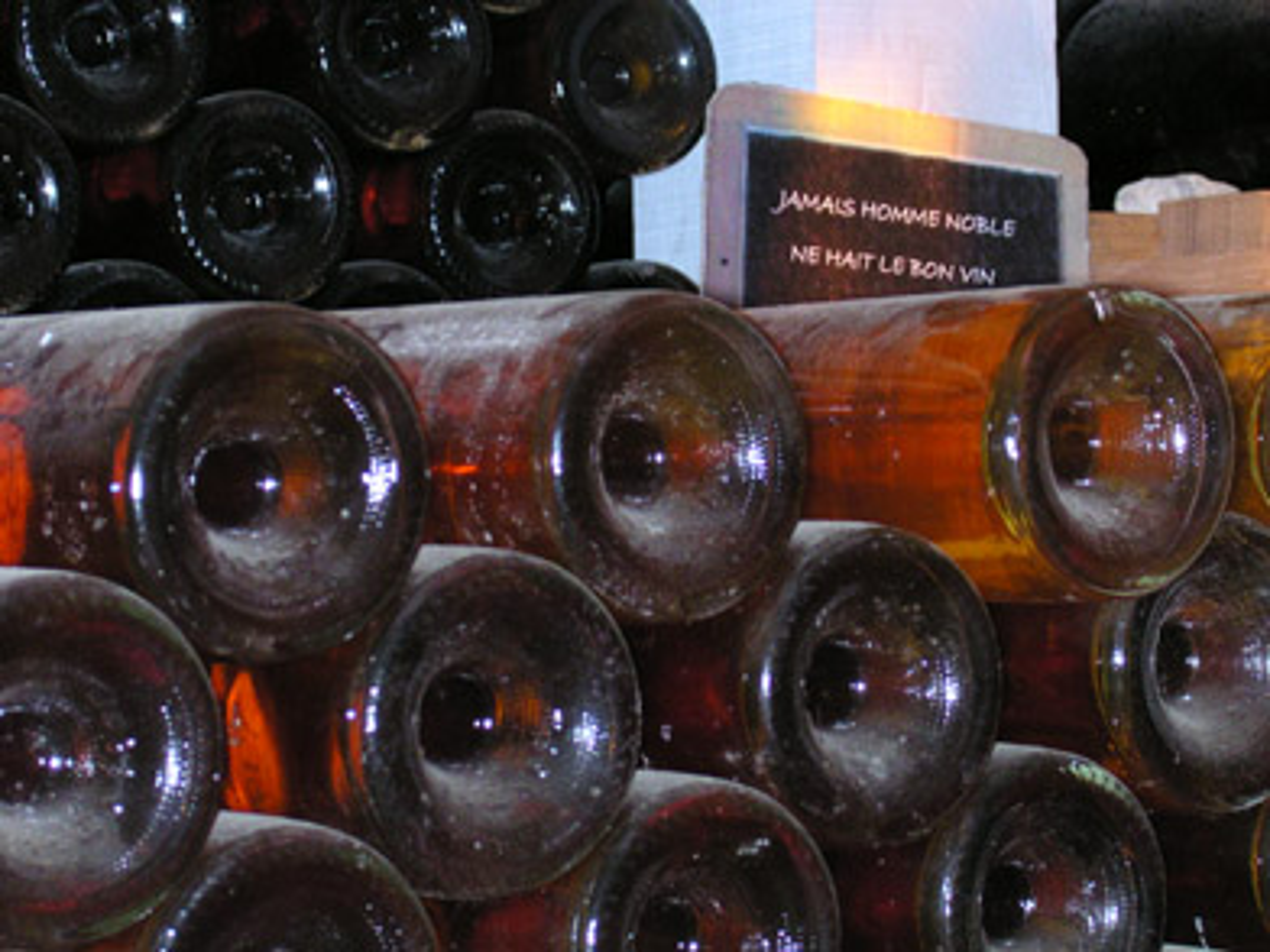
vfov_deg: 13.3
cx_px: 635
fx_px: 4072
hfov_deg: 17.7
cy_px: 476
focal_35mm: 111
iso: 400
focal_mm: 16.8
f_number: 4.8
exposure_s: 1/60
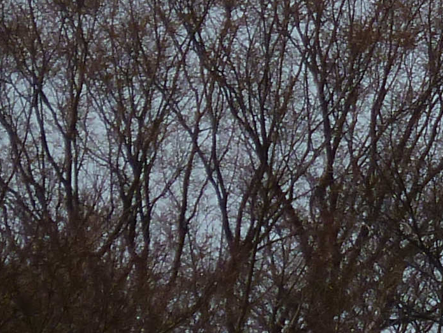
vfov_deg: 2.1
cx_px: 969
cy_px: -286
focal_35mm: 690
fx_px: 8830
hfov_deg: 2.9
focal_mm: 21.5
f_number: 5.9
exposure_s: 1/640
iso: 100
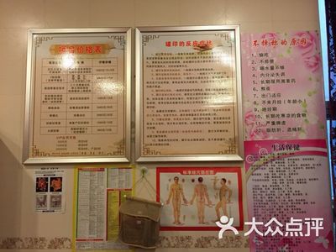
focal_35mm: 29
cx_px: 168
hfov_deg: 61.7
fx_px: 281
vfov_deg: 48.2
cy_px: 126
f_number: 2.2
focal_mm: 4.15
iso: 125
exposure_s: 1/30
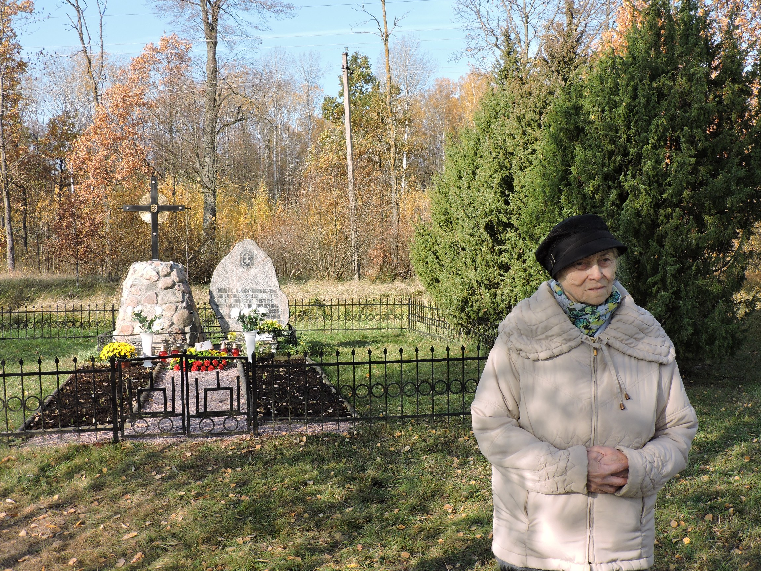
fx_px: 879
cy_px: 286
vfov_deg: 36.0
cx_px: 380
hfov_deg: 46.8
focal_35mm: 40
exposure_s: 1/400
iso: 100
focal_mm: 7.1
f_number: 3.3
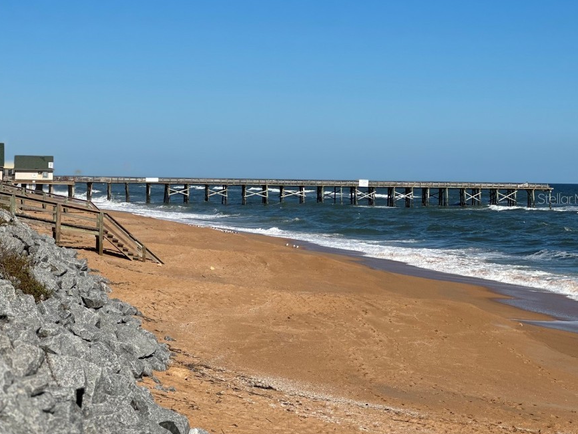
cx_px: 259
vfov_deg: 16.2
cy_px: 198
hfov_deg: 21.5
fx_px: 1520
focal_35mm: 91
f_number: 2.8
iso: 32
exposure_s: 1/1698
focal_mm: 9
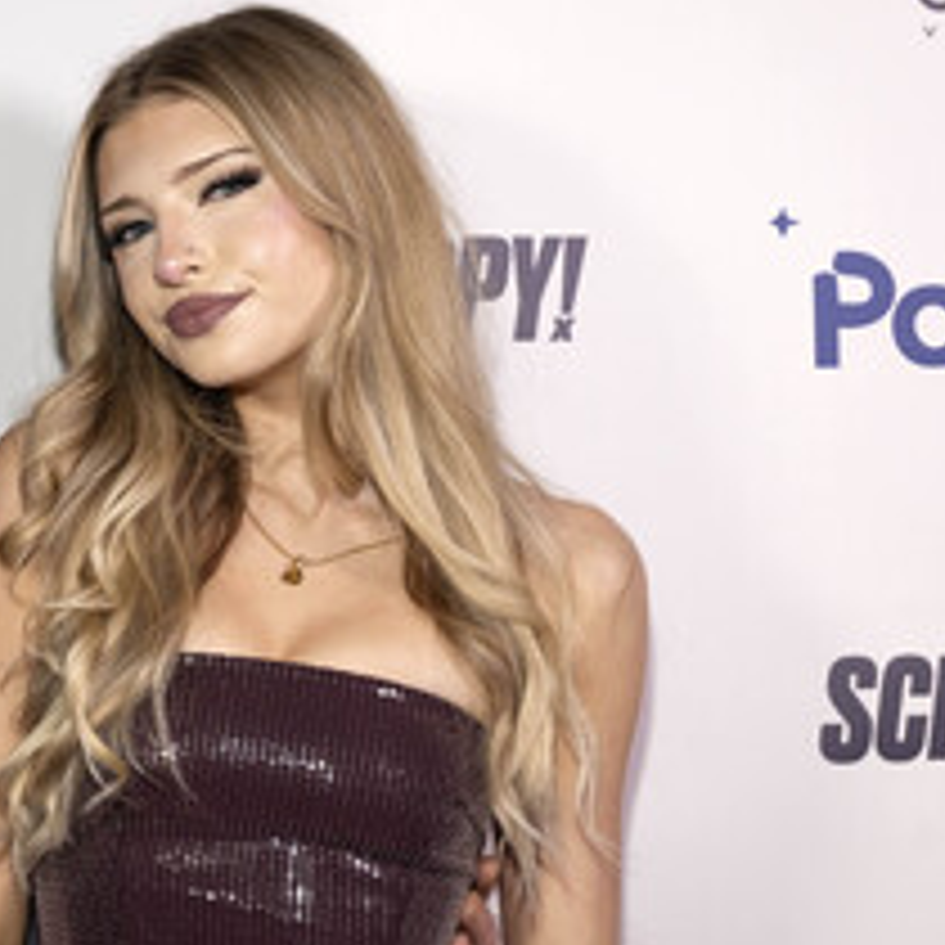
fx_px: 2594
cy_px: 328
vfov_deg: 20.6
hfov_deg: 20.0
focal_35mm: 84
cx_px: -20
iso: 800
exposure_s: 1/200
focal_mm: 46
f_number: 5
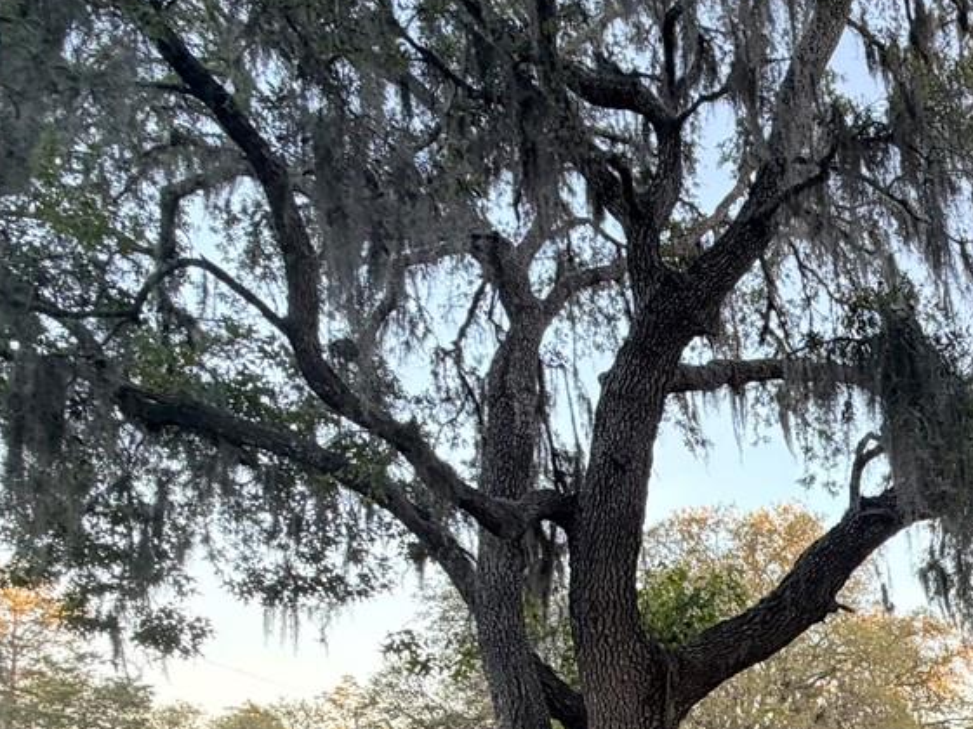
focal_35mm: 40
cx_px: 1039
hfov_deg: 39.4
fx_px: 1124
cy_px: 741
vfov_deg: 32.8
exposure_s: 1/121
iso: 80
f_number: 2.2
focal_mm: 2.22
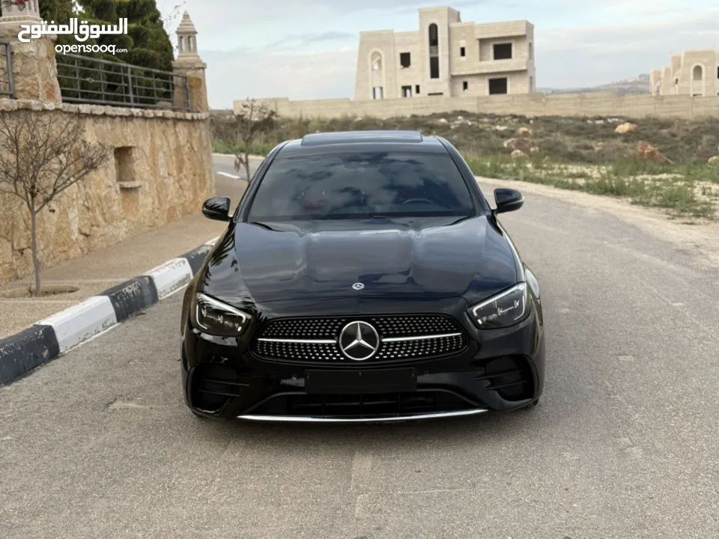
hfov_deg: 39.7
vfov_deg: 30.3
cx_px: 360
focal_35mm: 48
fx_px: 997
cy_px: 270
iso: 100
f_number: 1.78
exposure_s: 1/747
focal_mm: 6.76
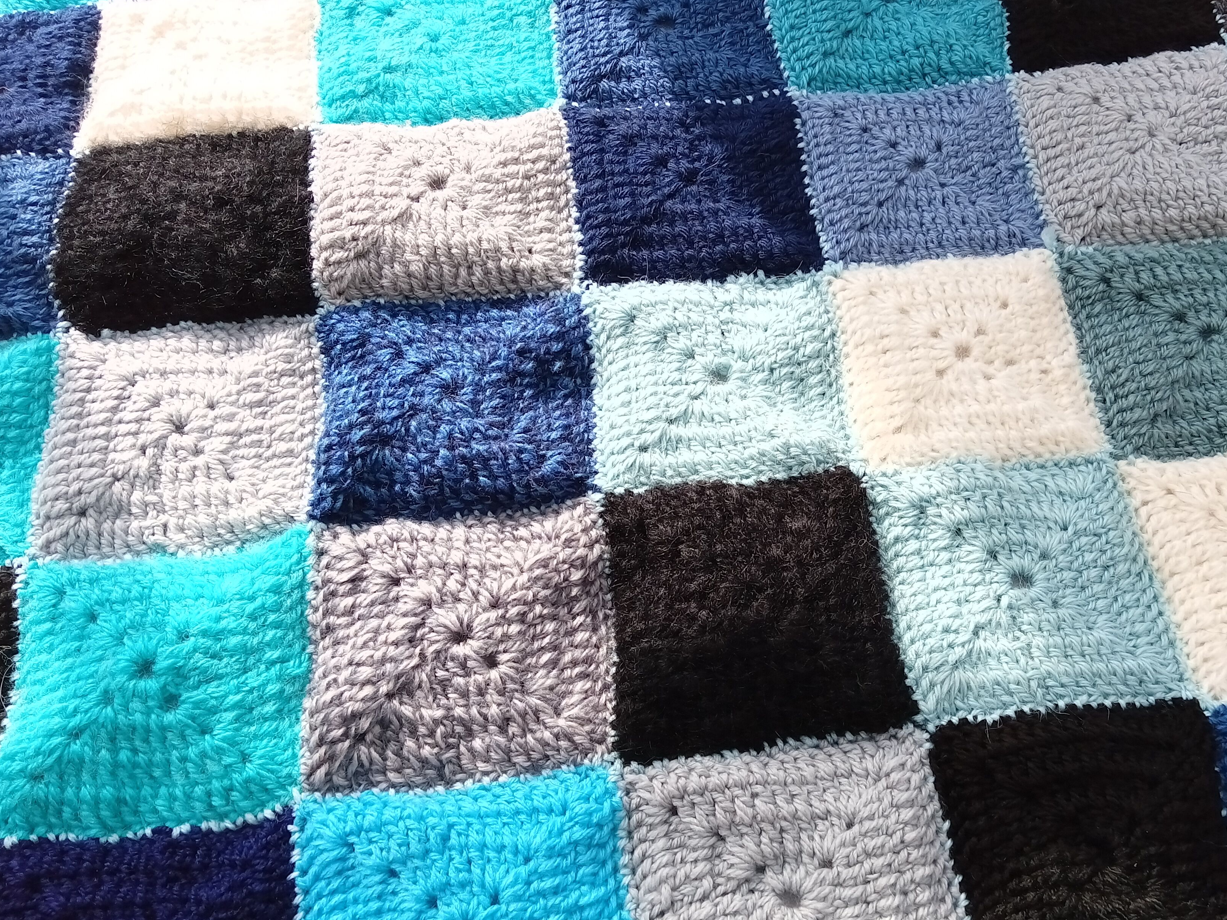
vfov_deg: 39.6
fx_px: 1276
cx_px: 754
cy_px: 511
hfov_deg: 50.9
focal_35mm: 36
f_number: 1.8
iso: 112
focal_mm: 3.57
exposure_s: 1/566
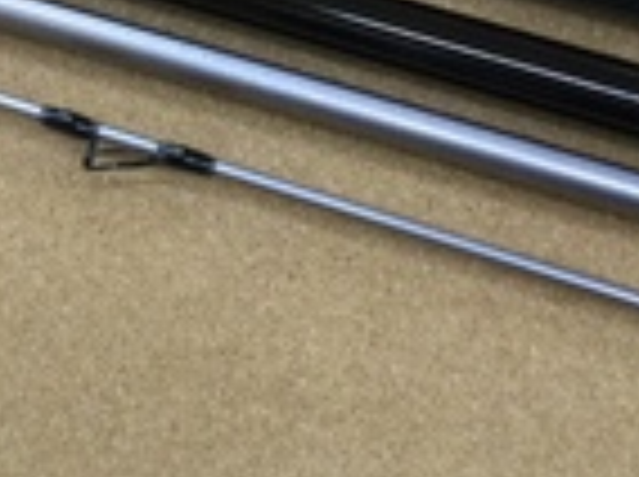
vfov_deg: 10.9
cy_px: -194
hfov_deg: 14.7
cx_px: -76
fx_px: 2414
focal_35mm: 131
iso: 50
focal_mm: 3.3
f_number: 2.4
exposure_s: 1/30
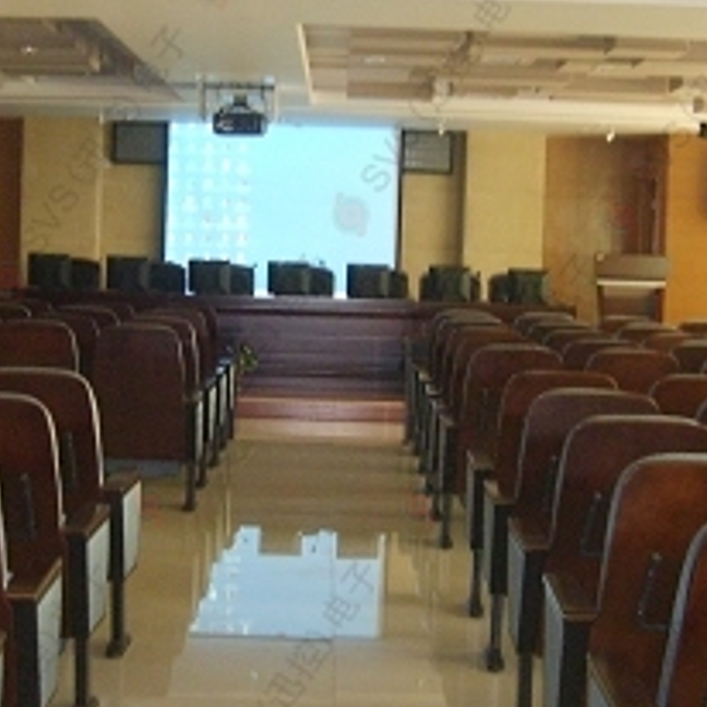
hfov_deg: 23.0
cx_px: 264
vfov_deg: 23.1
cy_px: 335
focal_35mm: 75
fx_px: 1733
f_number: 2.8
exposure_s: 1/45
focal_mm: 5.8
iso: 235
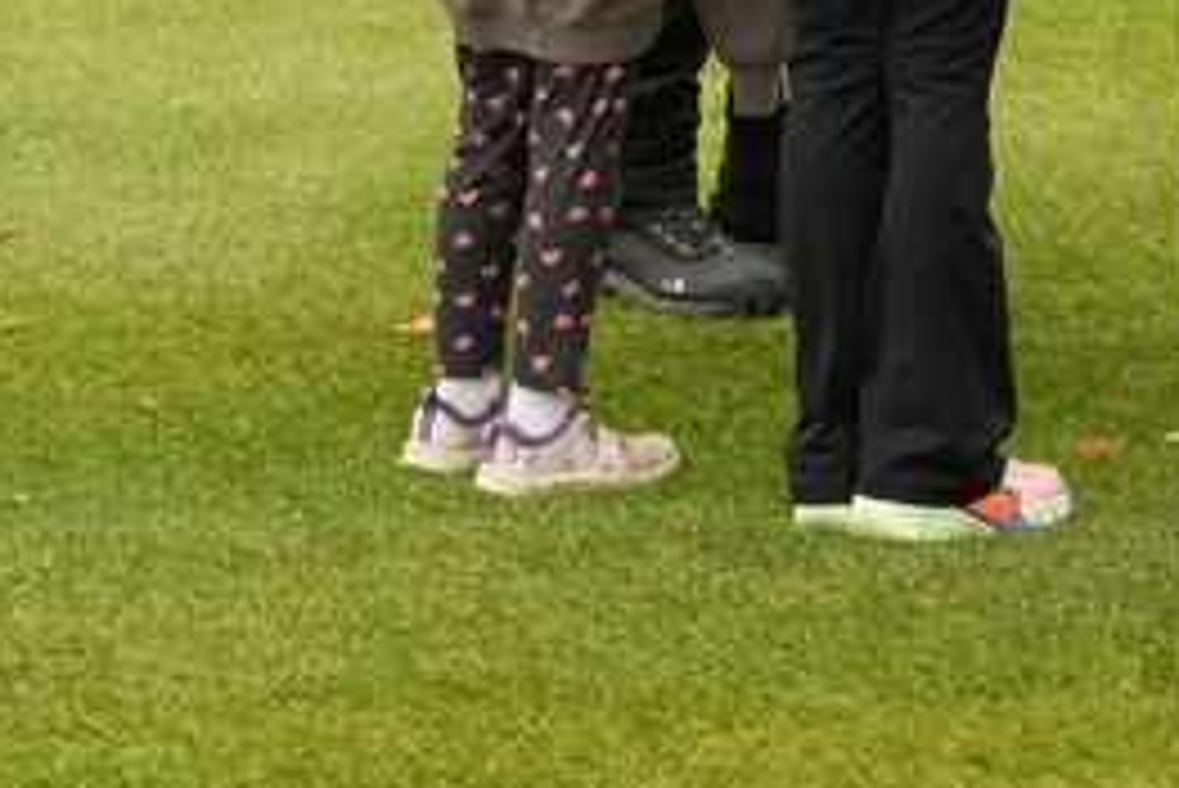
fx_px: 8256
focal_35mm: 252
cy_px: -597
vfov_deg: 5.4
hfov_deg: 8.0
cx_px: 1634
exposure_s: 1/640
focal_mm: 43
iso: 2000
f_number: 6.3
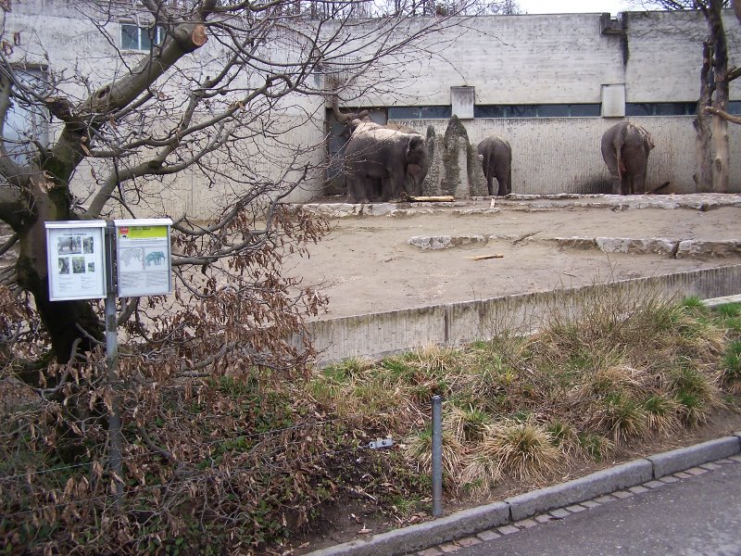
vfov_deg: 37.7
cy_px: 278
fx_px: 813
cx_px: 370
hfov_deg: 49.0
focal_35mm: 38
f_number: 2.8
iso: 80
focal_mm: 6.3
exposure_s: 1/250
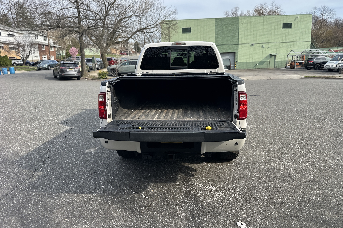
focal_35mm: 25
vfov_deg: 51.2
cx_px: 172
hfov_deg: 71.5
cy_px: 106
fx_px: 238
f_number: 1.78
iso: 80
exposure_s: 1/1812
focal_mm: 6.86
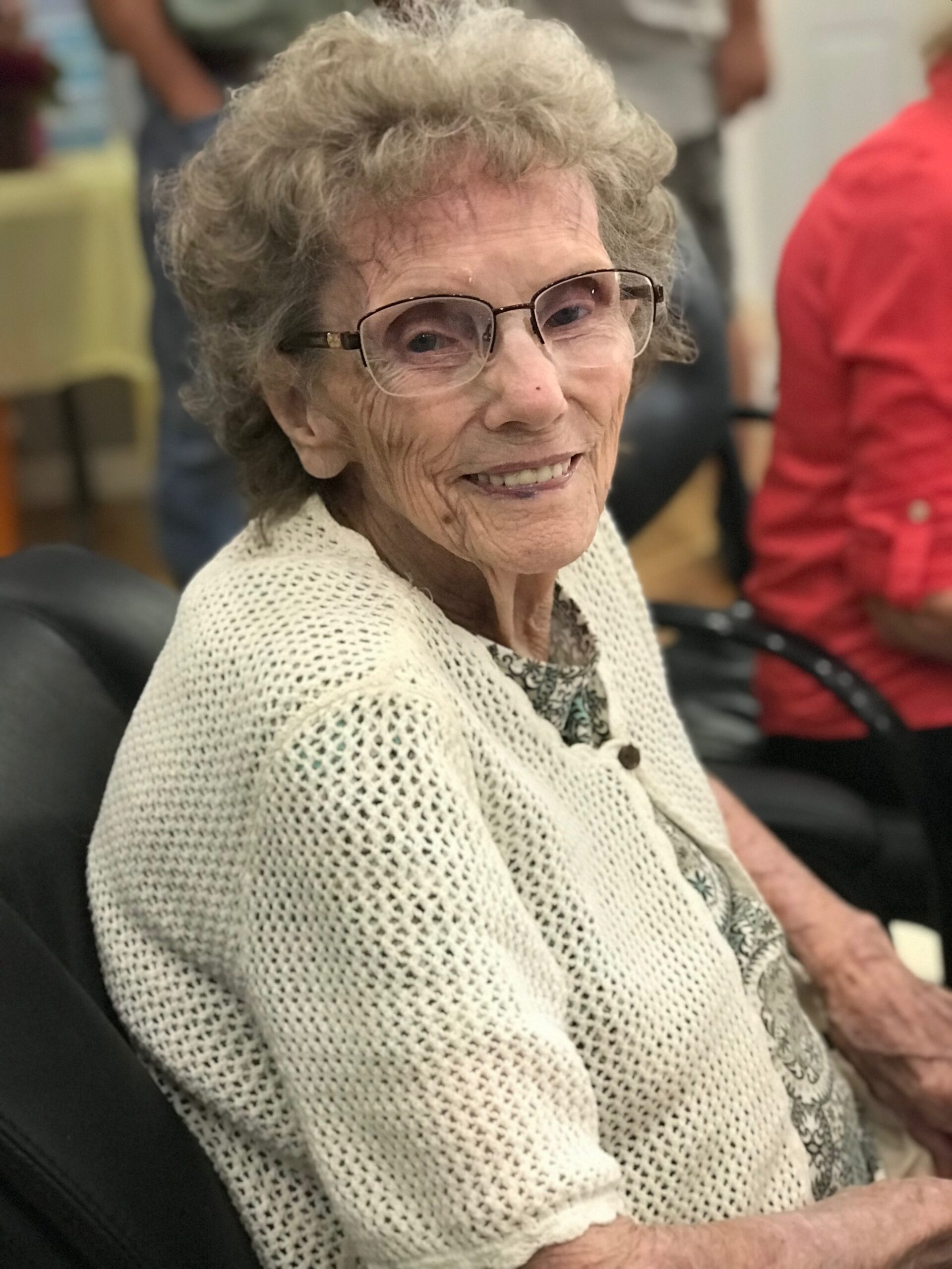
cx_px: 476
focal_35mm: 57
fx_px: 2090
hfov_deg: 25.7
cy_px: 634
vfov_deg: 33.8
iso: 640
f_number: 2.8
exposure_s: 1/60
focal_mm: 6.6
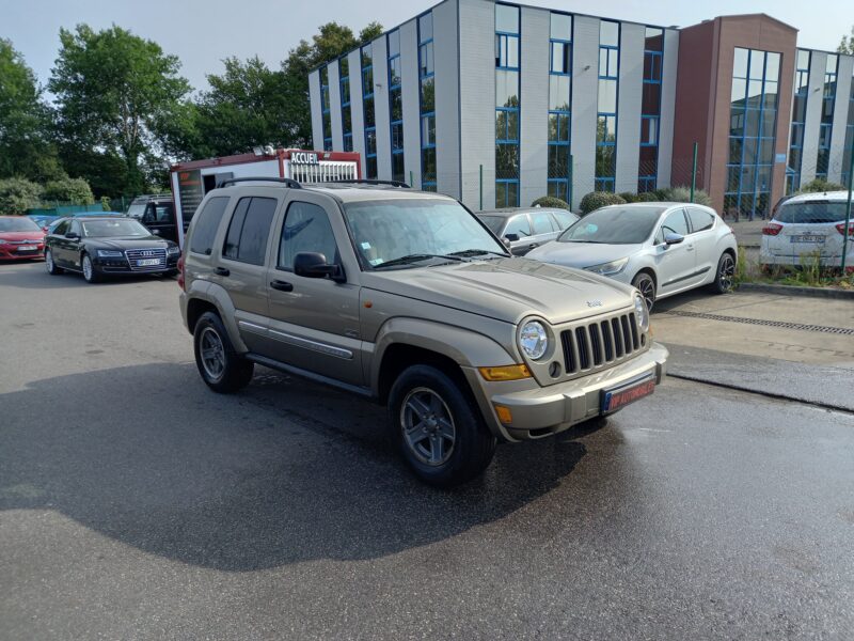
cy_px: 320
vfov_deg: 54.9
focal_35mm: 25
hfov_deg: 69.4
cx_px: 427
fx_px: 617
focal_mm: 4.6
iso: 25
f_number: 2
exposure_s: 1/729
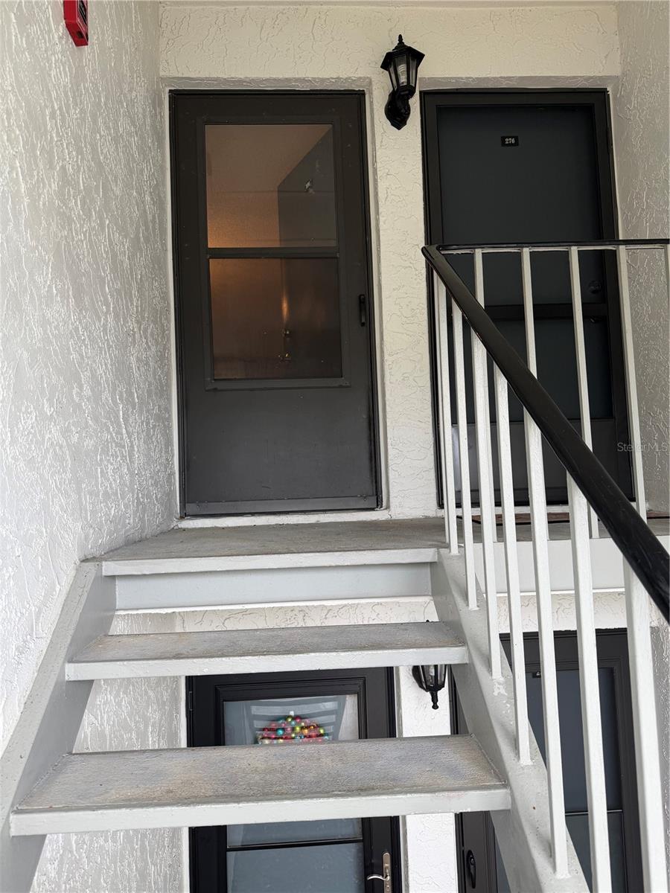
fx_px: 619
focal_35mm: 24
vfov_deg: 71.6
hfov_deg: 56.8
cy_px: 446
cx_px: 335
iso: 80
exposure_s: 1/121
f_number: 1.78
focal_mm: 6.76
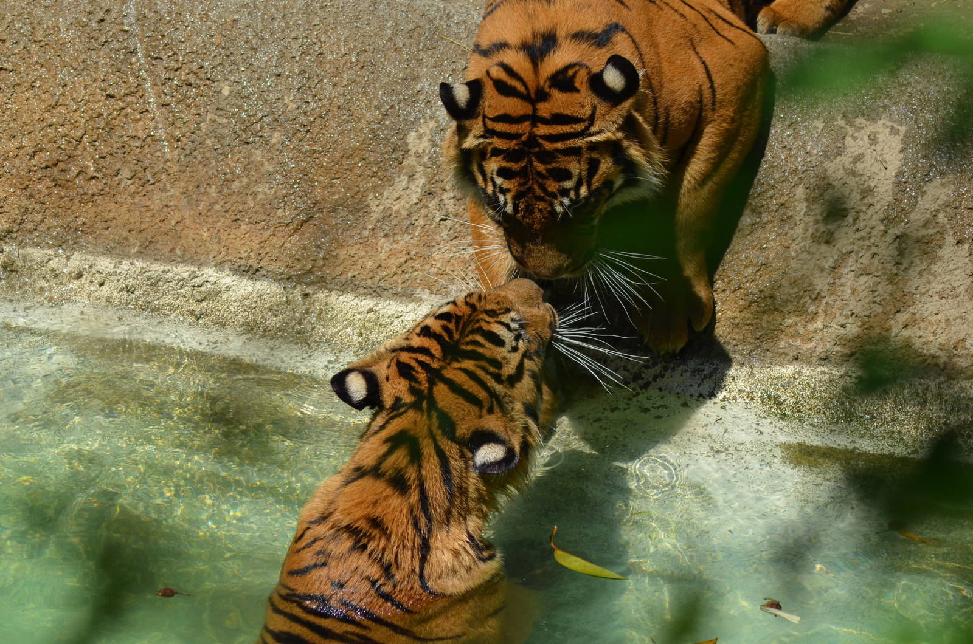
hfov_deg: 10.2
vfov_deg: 6.8
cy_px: 322
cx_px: 486
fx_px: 5462
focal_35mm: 202
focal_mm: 135
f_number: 7.1
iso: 400
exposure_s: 1/1600
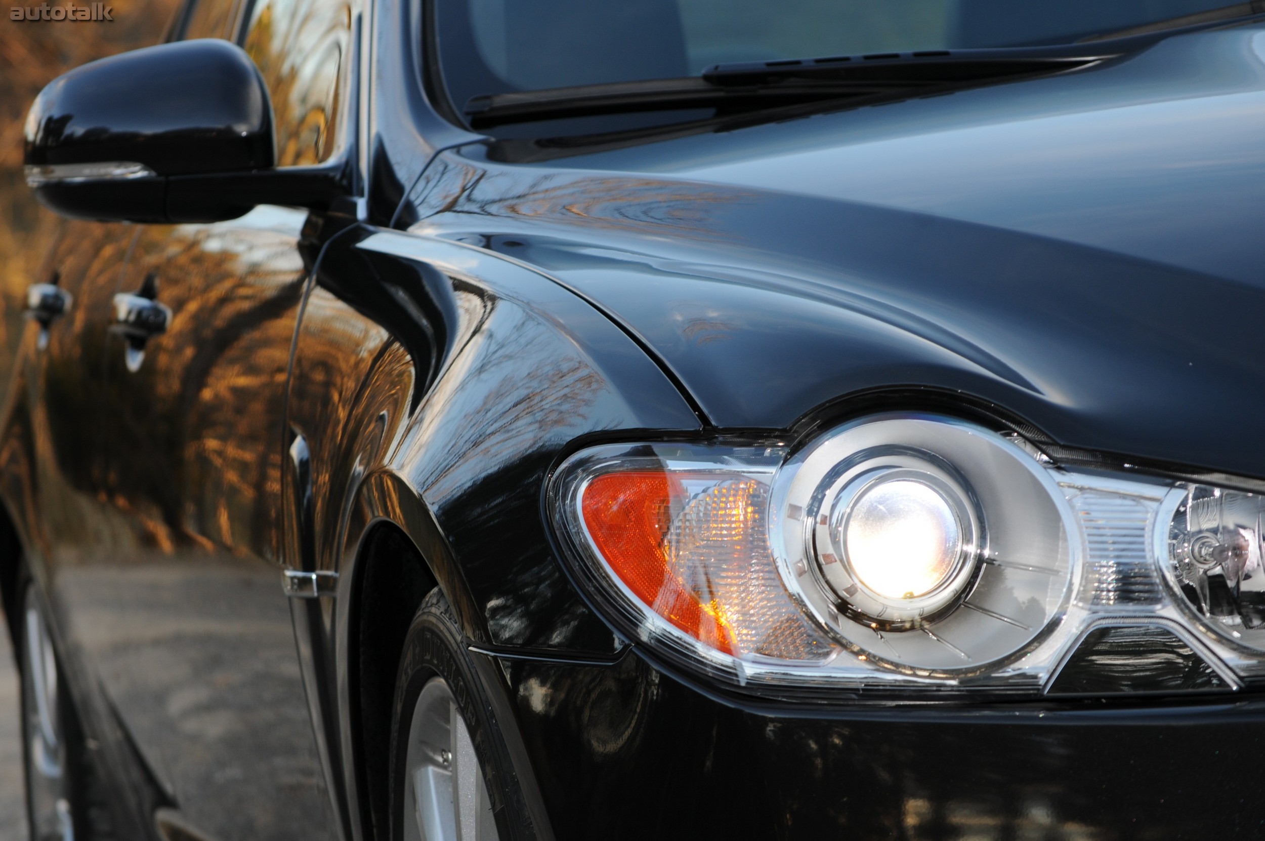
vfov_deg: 9.3
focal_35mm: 147
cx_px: 632
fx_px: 5160
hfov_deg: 14.0
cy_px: 420
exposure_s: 1/60
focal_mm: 98
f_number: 8
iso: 200
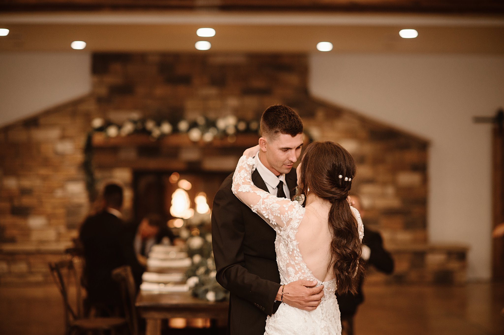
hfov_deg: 23.9
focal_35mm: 85
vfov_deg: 16.1
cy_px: 168
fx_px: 1189
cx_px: 252
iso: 1000
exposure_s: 1/500
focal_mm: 85
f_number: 2
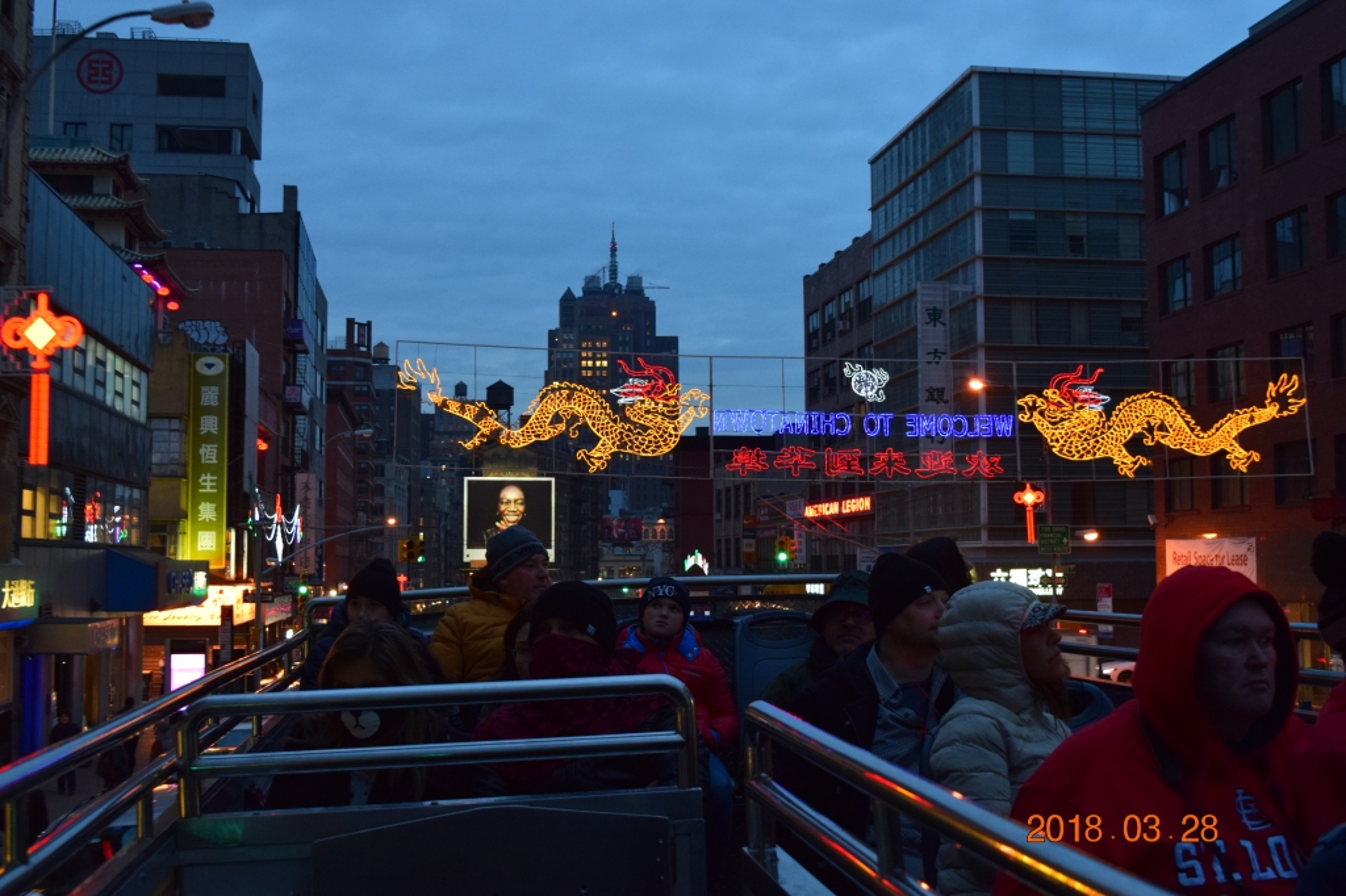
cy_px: 448
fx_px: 1570
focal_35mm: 42
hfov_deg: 46.4
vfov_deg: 31.9
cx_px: 673
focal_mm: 28
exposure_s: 1/60
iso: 1600
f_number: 5.6
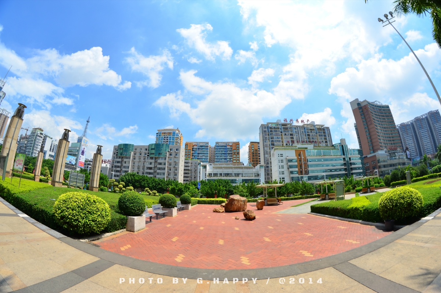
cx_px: 220
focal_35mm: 12
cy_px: 146
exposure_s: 1/400
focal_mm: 8
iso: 100
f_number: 8
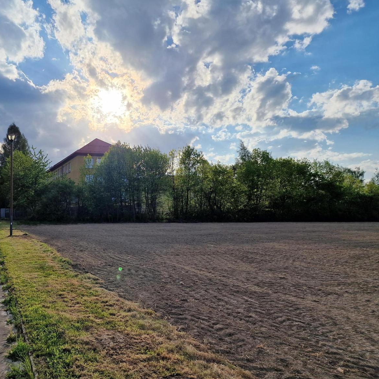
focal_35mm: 28
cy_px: 190
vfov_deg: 57.3
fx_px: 347
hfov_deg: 55.8
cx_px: 118
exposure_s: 1/2392
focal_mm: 6.4
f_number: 1.8
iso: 50
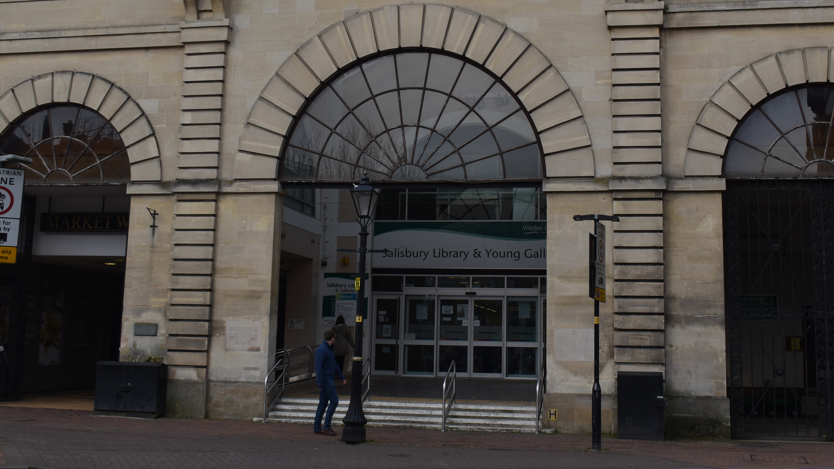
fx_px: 1017
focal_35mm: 46
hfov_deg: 44.6
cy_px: 149
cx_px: 429
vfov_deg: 25.8
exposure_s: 1/250
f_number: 8
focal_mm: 24
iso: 110
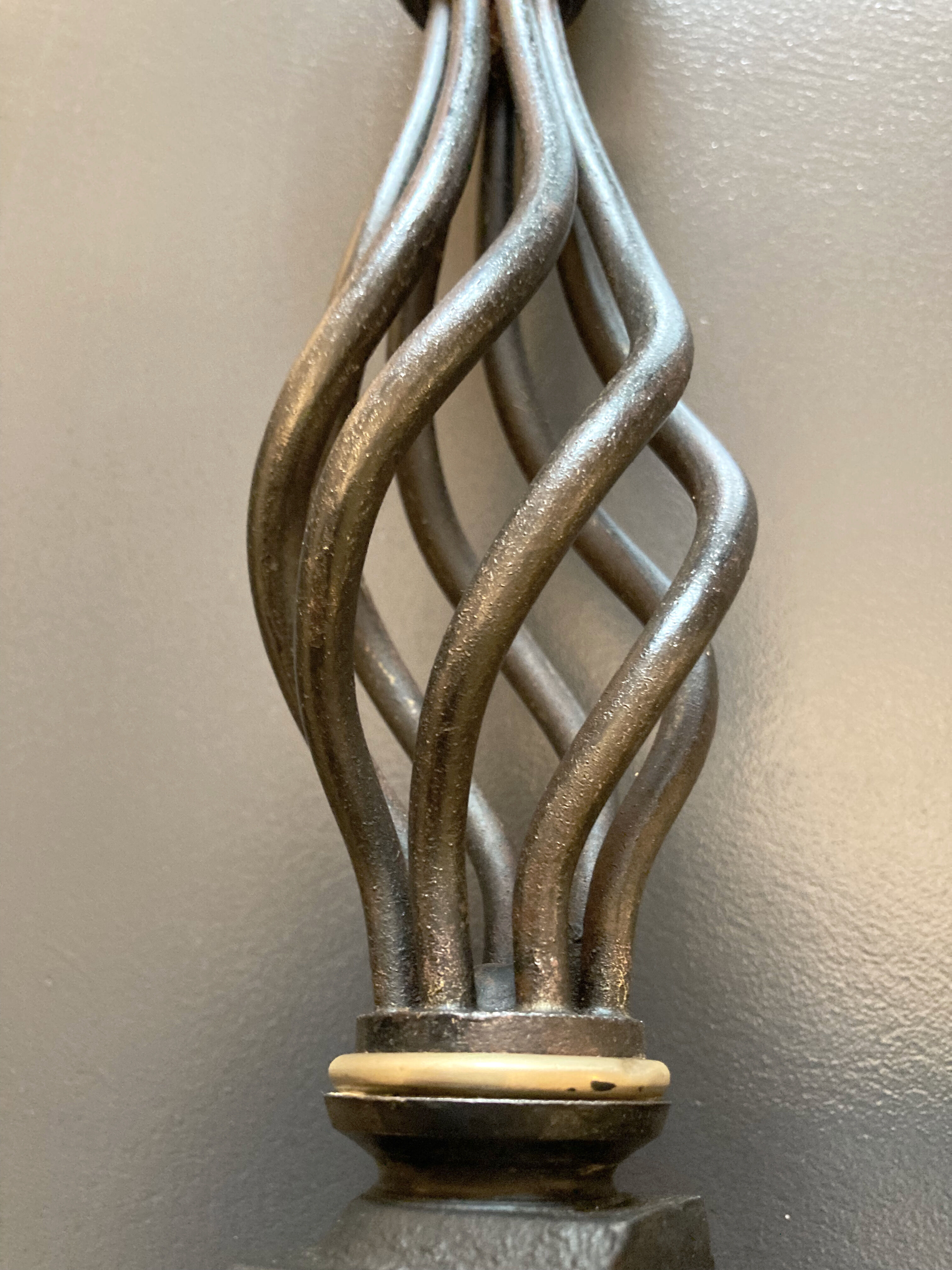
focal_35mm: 28
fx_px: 1027
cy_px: 635
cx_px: 476
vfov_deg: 63.4
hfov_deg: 49.7
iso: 320
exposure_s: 1/25
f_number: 1.8
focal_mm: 3.99
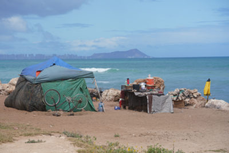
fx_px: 1024
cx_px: 114
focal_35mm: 161
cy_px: 76
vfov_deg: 8.5
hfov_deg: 12.8
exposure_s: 1/1600
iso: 400
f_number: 8
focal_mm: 161
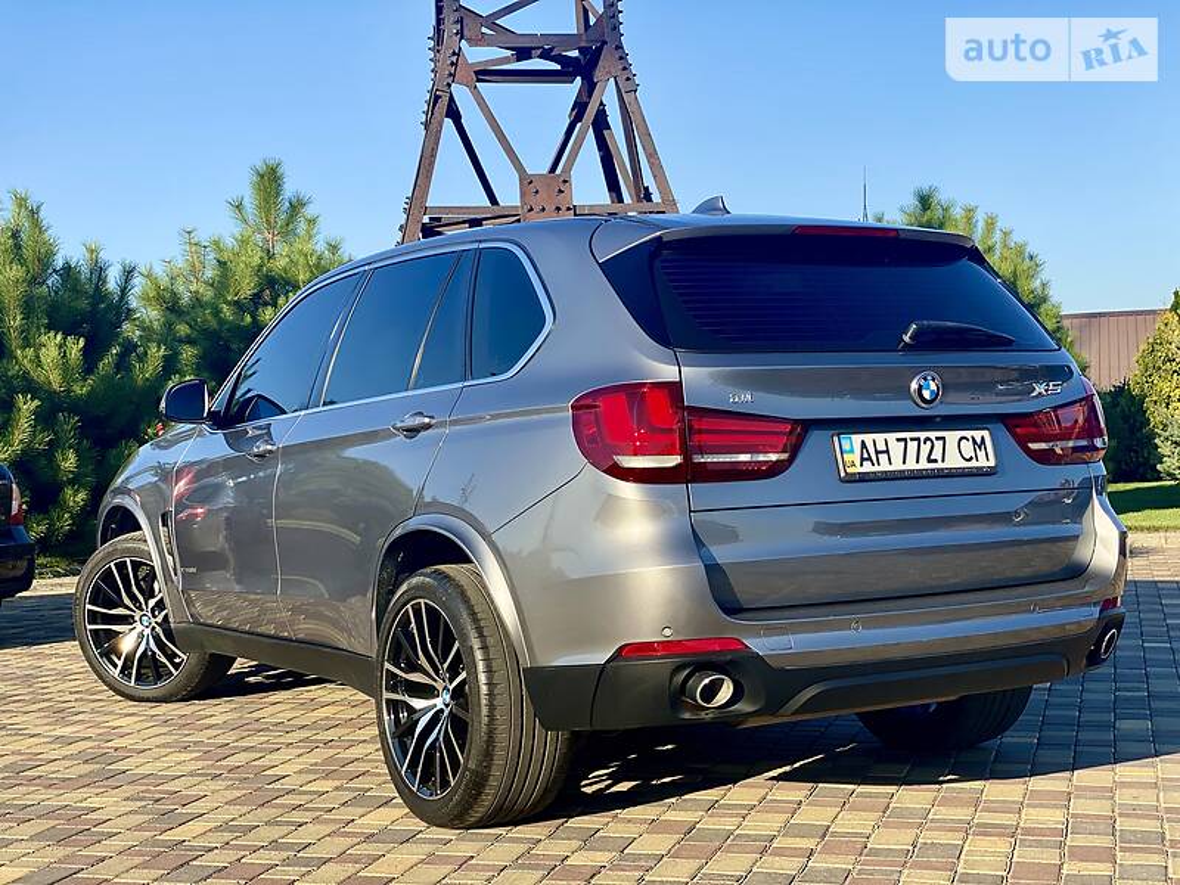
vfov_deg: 28.0
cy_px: 442
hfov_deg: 36.8
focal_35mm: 52
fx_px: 1773
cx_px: 590
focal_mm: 6
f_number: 2
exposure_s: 1/716
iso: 20
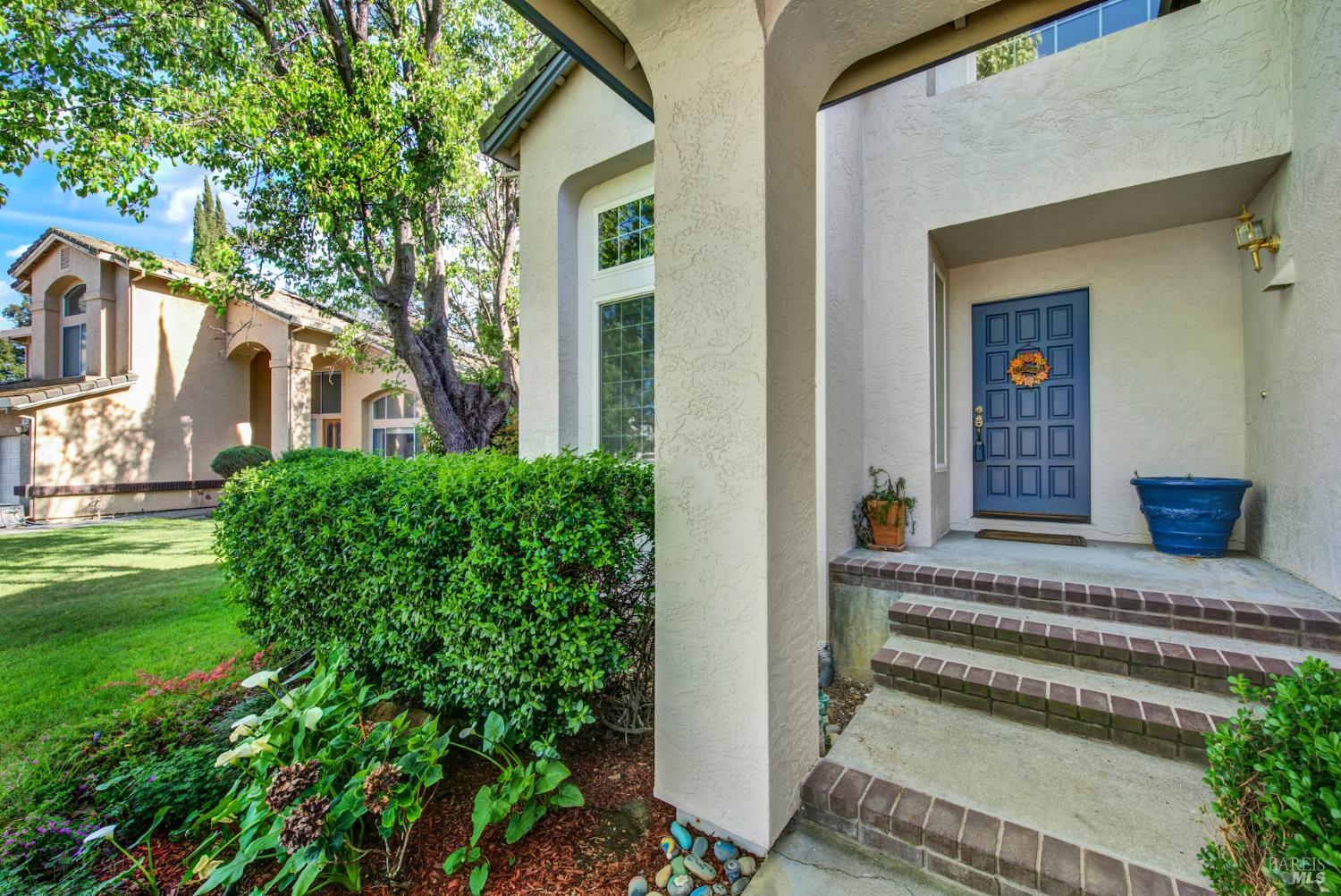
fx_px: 522
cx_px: 670
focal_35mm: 14
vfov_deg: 81.3
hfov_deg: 104.2
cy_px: 448
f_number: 14
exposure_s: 1/13
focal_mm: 14
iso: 100
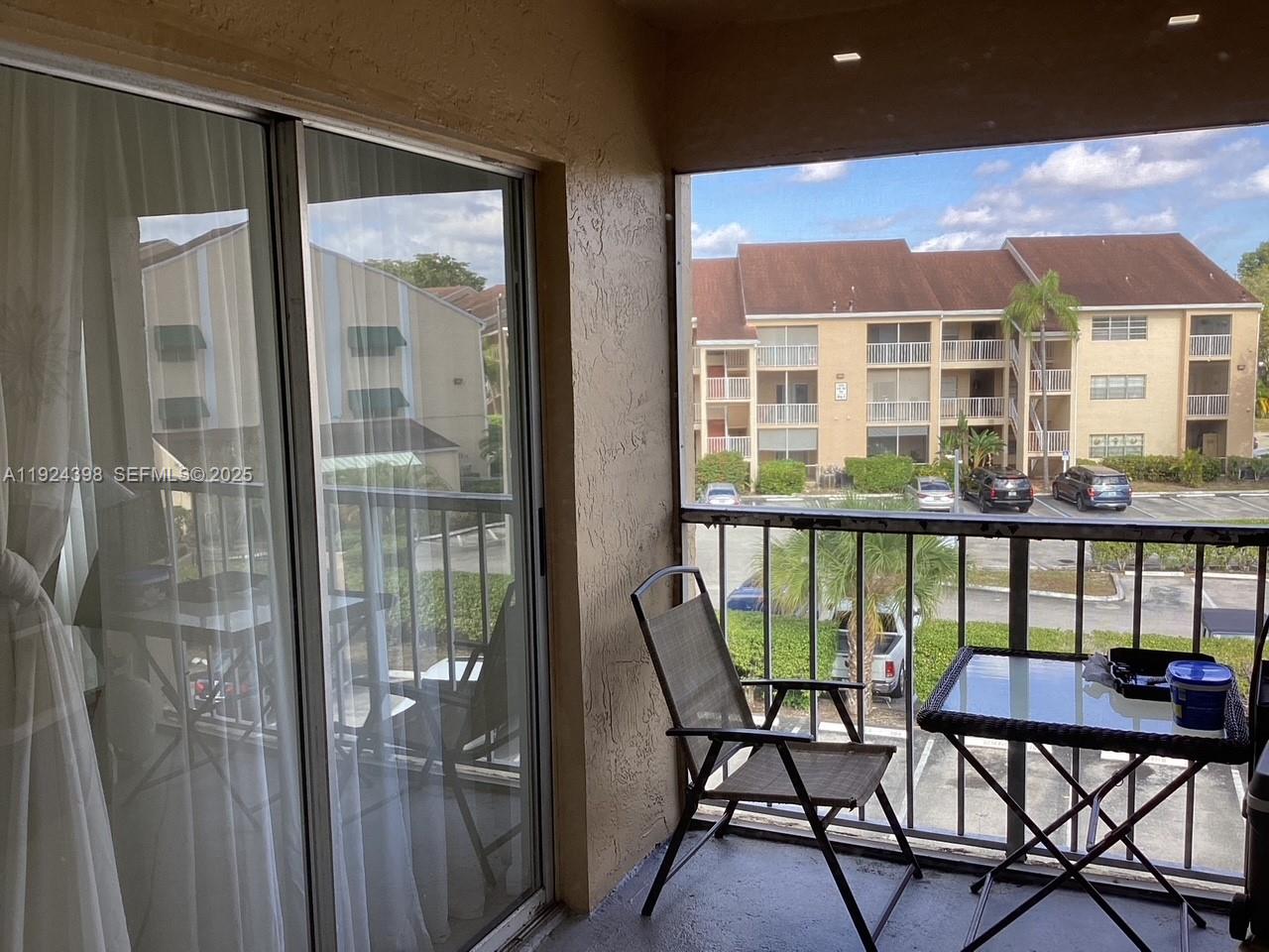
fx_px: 1136
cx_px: 634
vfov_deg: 45.4
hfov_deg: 58.4
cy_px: 476
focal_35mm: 31
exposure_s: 1/120
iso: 25
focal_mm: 3.3
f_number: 2.4
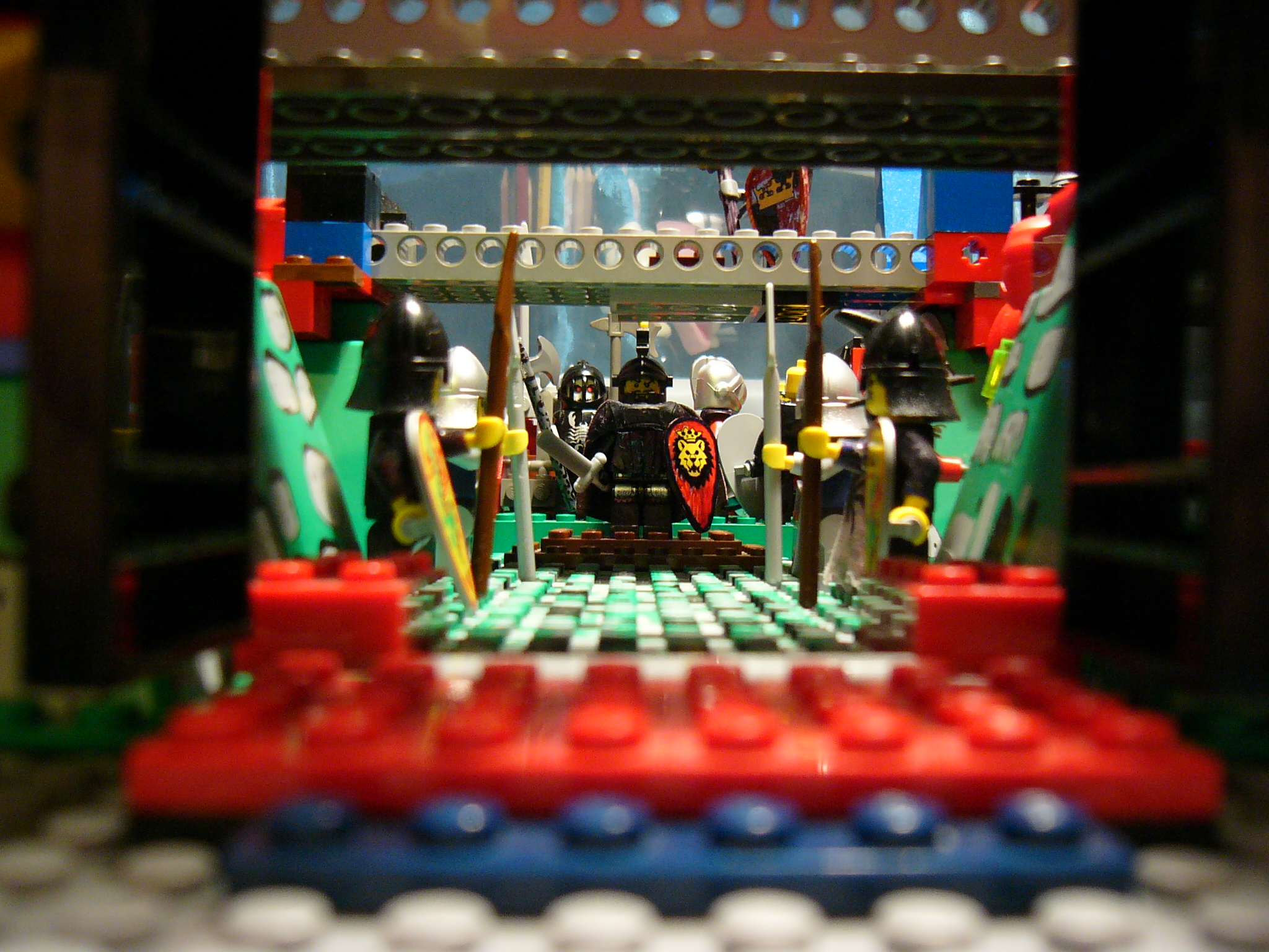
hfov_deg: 52.6
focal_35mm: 35
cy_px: 476
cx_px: 634
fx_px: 1283
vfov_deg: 40.7
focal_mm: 5.8
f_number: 2.8
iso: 200
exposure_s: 1/8
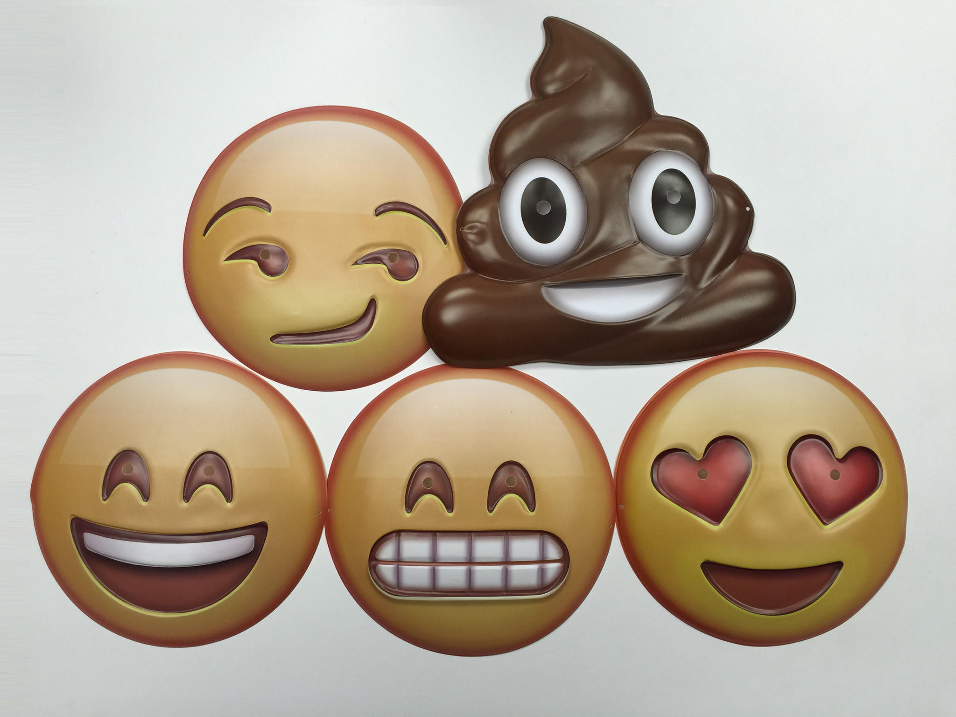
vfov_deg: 48.2
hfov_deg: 61.7
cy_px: 358
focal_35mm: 29
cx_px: 478
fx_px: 801
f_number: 2.2
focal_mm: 4.15
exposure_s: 1/40
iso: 32
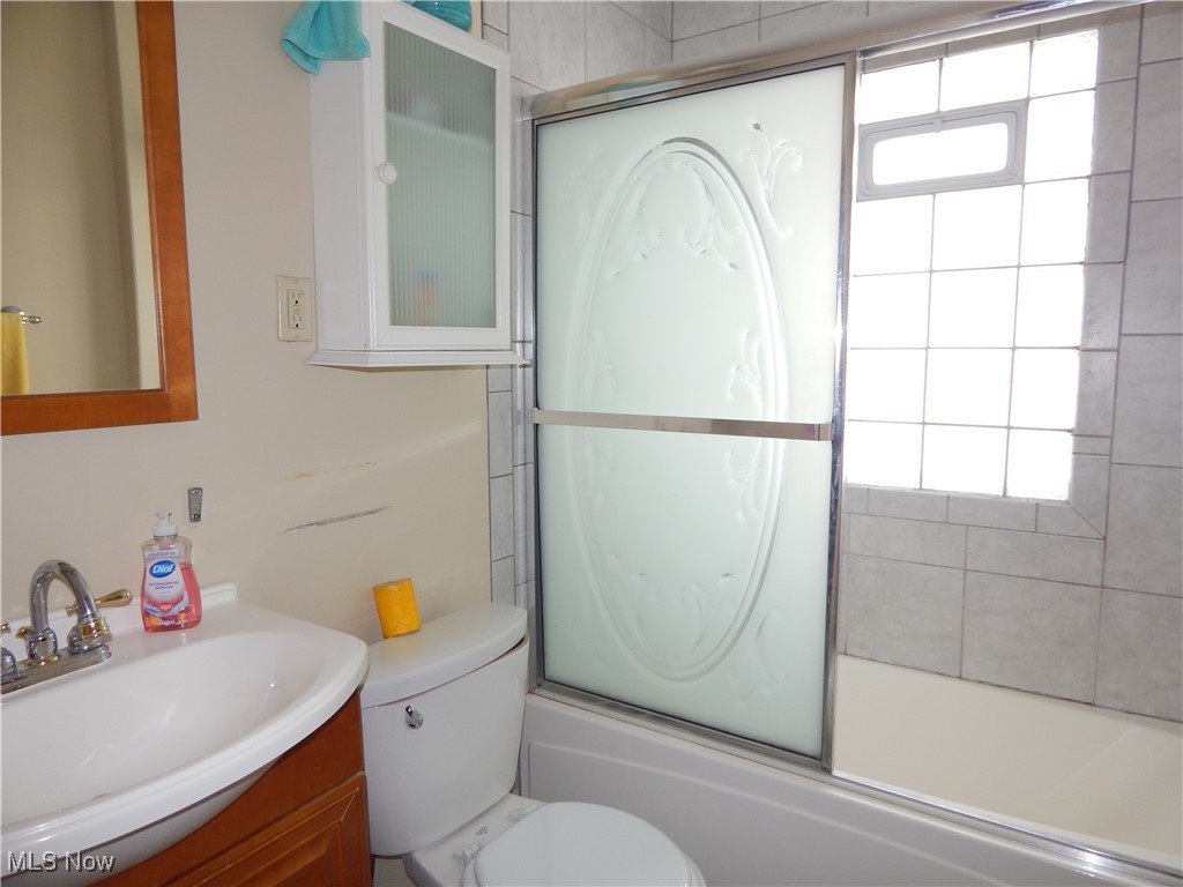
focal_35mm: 23
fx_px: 786
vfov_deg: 58.9
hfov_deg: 73.9
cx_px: 592
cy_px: 444
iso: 125
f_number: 3
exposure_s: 1/40
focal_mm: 4
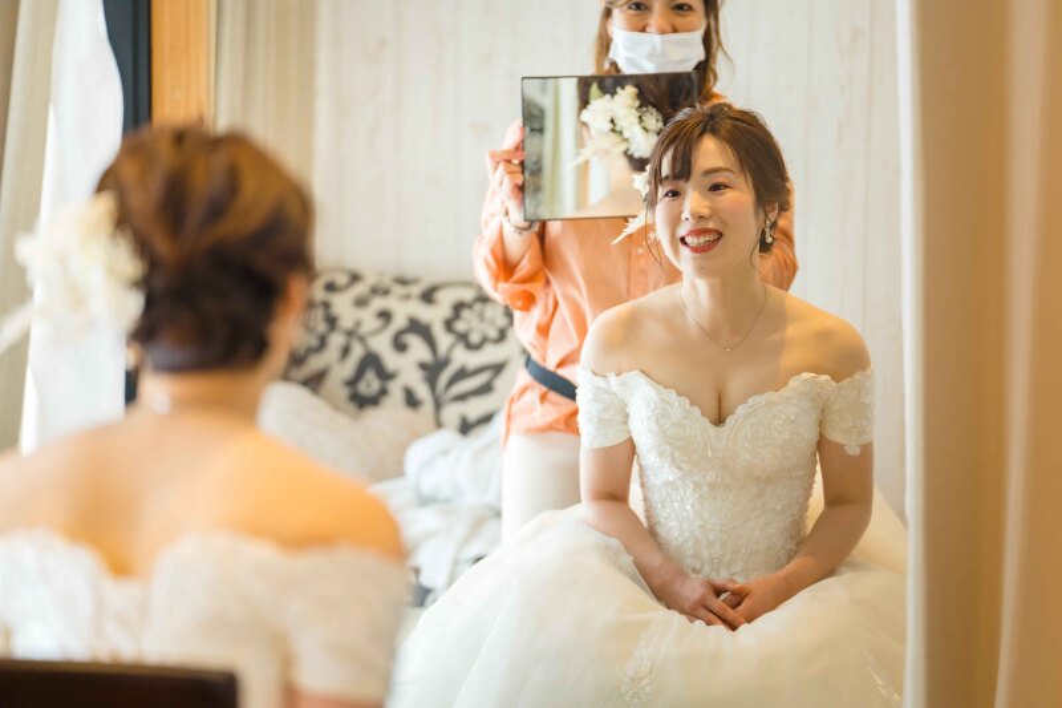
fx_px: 4306
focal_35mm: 146
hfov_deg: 14.1
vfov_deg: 9.4
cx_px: 531
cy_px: 354
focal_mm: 146
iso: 1600
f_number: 2.8
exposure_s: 1/500
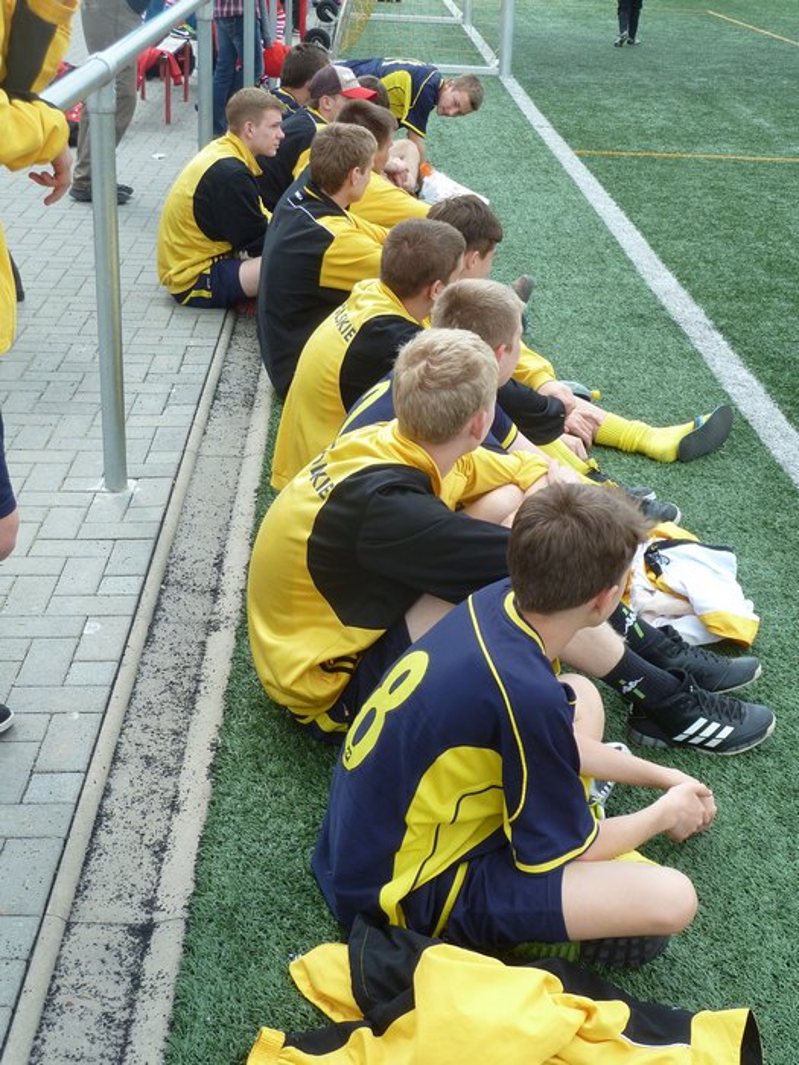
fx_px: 1354
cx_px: 400
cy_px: 532
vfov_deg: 42.9
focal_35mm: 44
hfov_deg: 32.9
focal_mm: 7.3
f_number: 4
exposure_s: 1/200
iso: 80
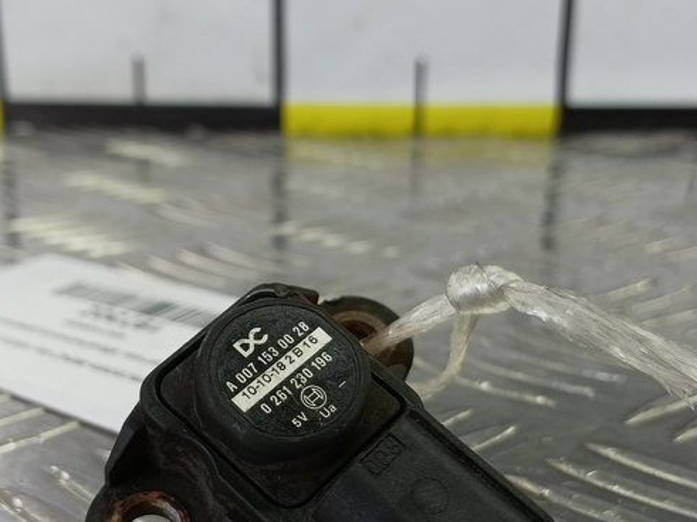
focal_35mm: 48
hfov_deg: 39.6
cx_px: 312
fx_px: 966
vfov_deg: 29.6
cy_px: 410
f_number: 1.6
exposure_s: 1/50
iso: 109
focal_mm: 4.11
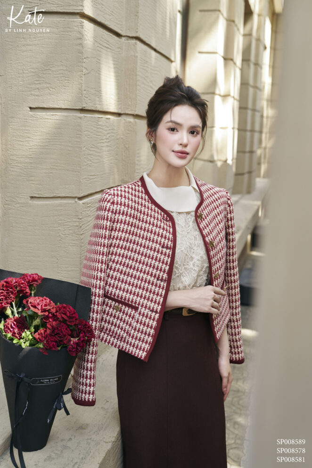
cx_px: 156
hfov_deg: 27.0
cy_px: 234
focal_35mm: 50
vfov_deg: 39.6
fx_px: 650
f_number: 4.5
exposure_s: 1/160
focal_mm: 50
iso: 400
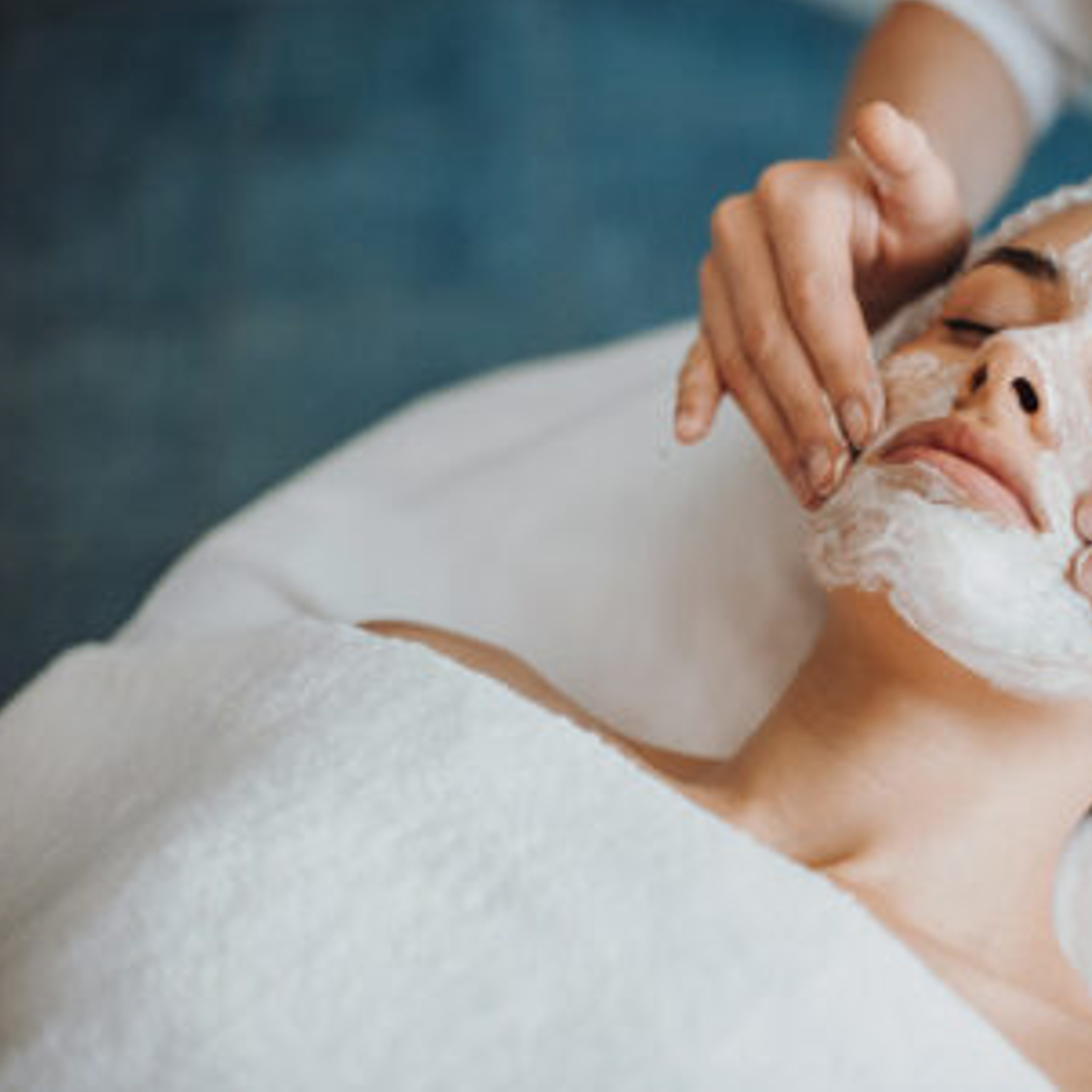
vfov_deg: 26.5
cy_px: 539
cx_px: 820
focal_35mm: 65
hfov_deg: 26.2
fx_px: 2320
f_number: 2.2
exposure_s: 1/400
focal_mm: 50
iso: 320
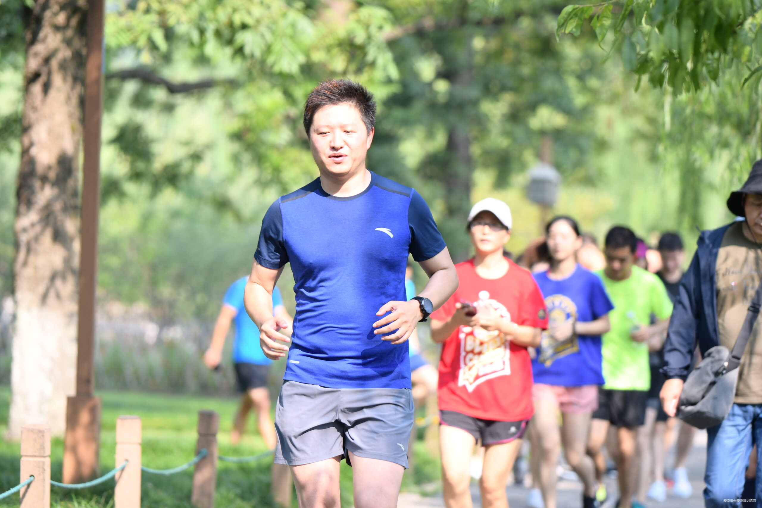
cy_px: 254
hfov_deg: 10.2
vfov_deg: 6.8
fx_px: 4286
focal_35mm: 202
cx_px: 381
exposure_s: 1/640
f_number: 2.8
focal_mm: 135
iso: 220
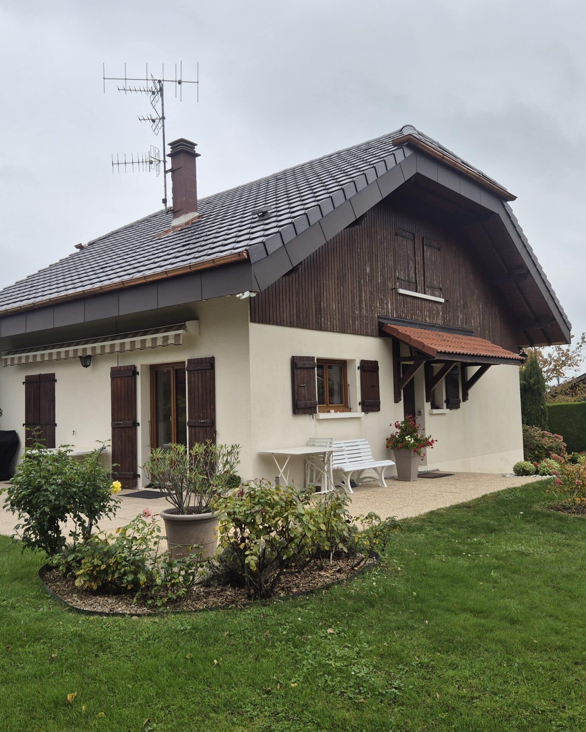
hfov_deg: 48.4
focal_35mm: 30
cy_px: 366
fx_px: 650
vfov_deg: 58.8
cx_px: 255
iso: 25
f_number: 1.8
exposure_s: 1/411
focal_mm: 5.4
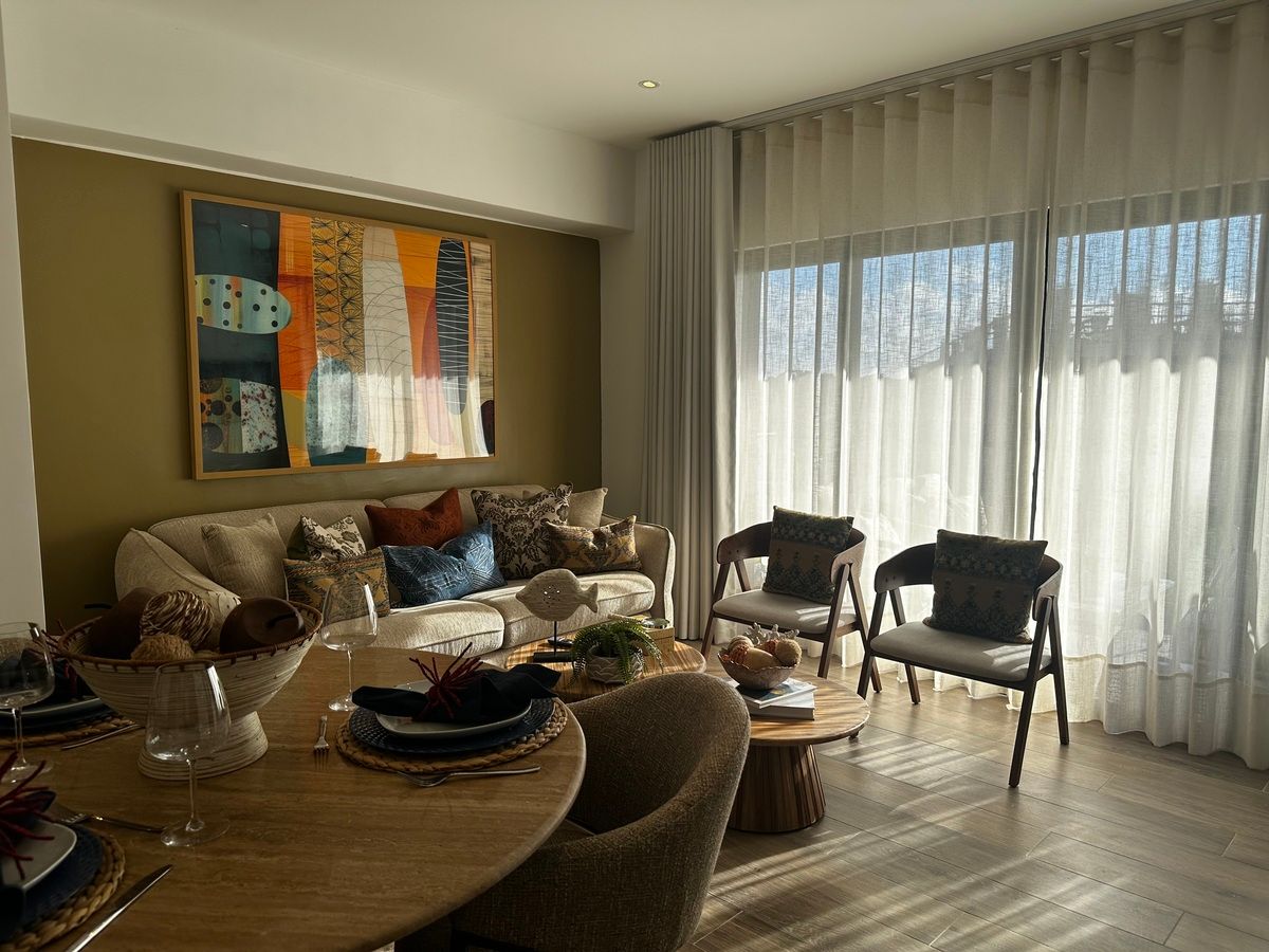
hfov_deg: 71.6
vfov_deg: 56.8
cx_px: 634
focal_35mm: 24
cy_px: 476
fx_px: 880
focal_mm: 6.86
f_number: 1.78
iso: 80
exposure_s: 1/1412
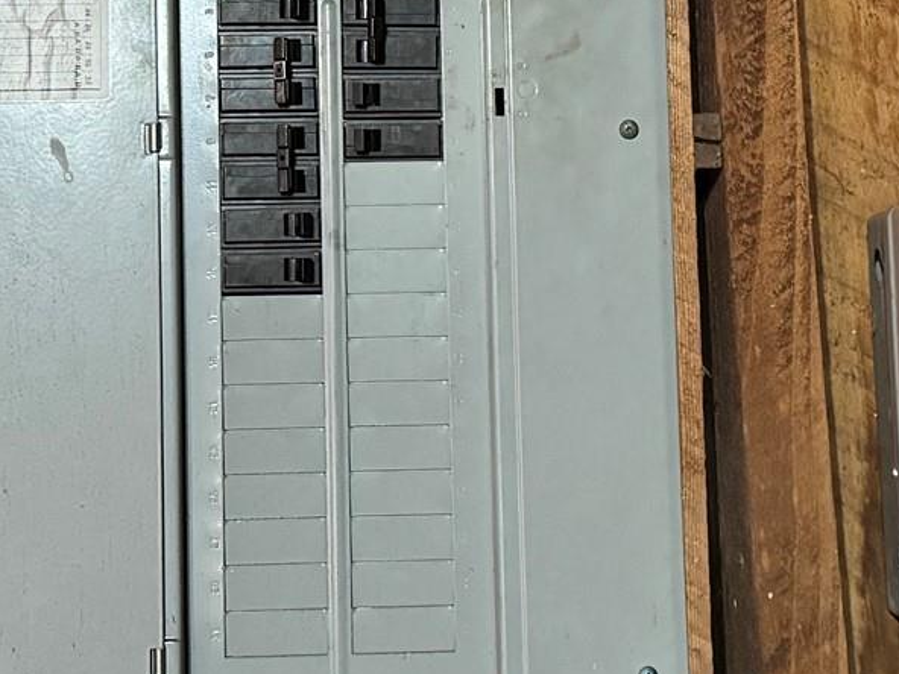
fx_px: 2156
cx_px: 399
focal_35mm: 83
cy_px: 184
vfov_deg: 17.7
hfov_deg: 23.5
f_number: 1.78
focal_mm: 6.76
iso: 800
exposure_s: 1/30
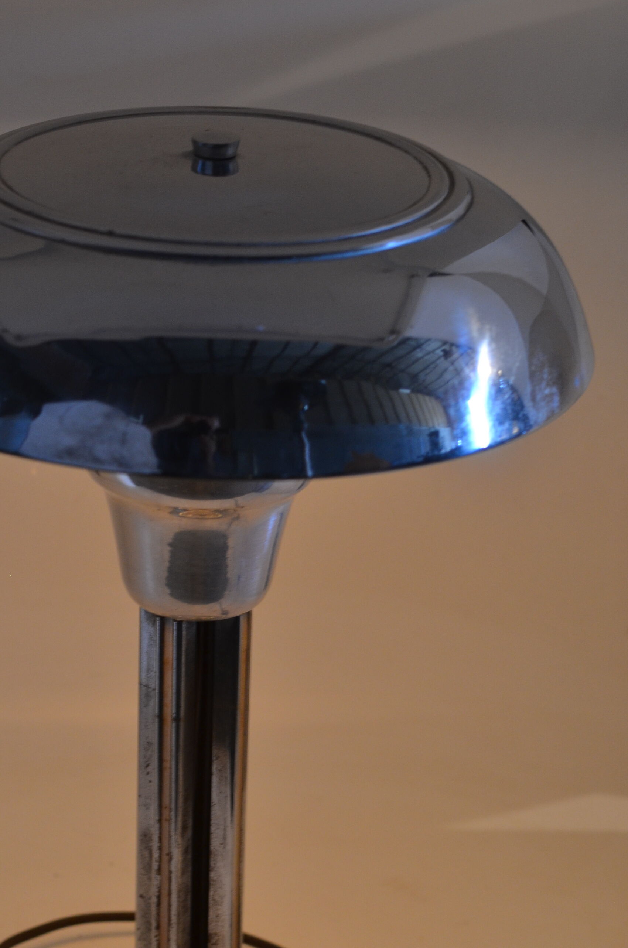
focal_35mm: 108
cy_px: 572
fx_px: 2839
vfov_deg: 18.9
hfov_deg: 12.6
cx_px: 222
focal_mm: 50
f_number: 4
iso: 500
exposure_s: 1/60
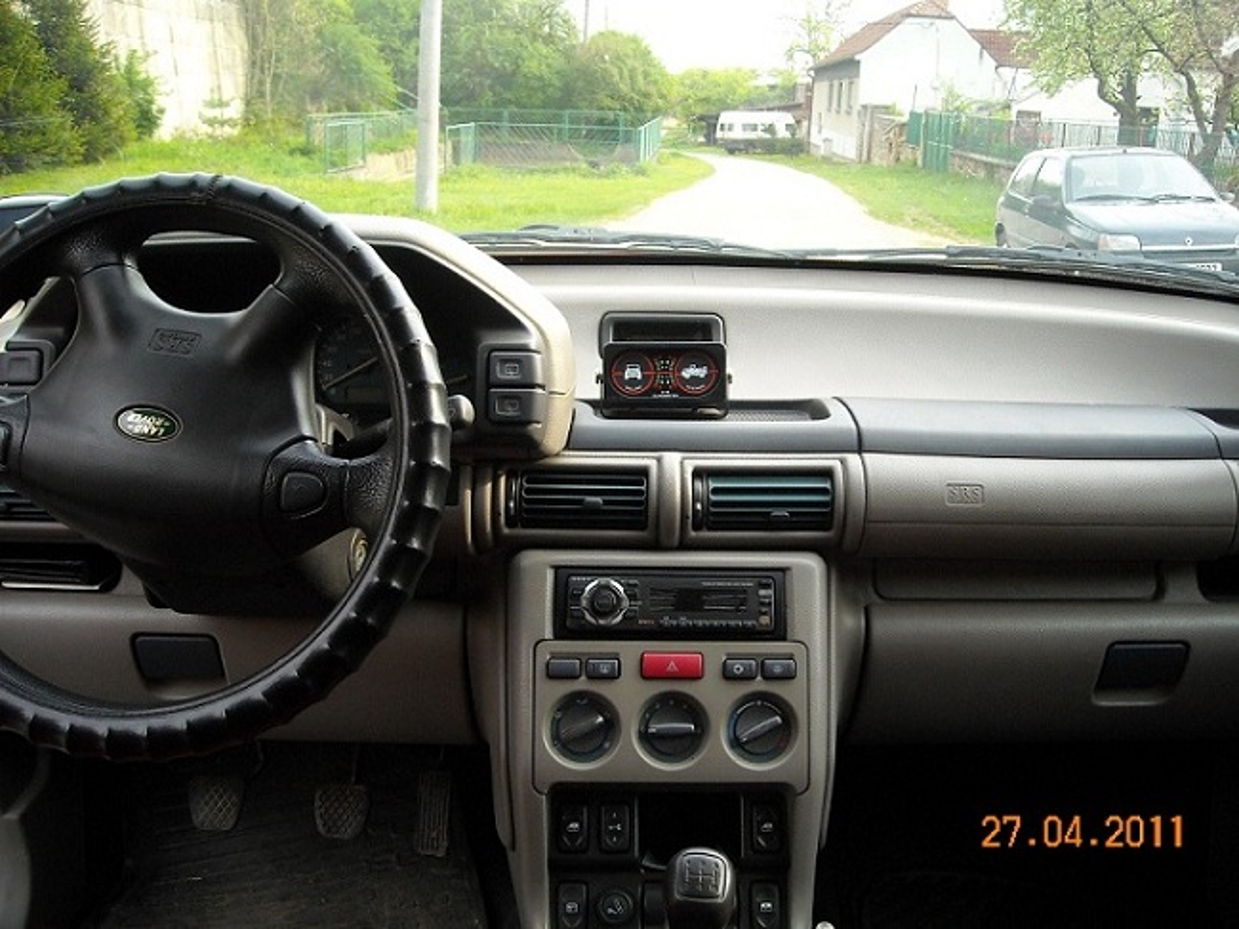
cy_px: 464
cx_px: 620
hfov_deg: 52.6
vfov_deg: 40.7
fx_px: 1252
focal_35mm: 35
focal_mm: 5.7
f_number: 2.8
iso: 191
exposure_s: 1/201
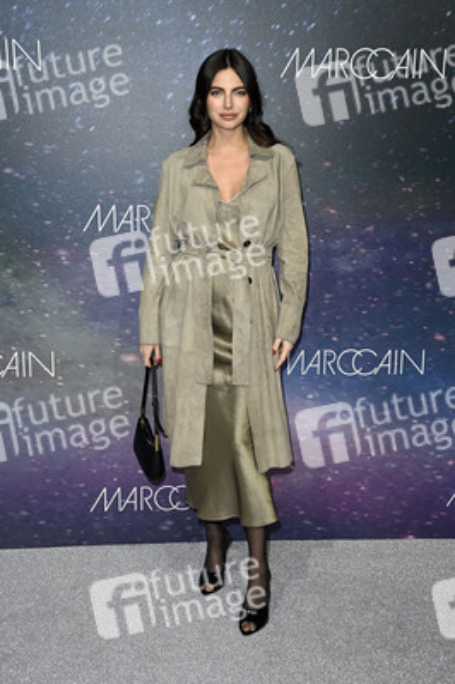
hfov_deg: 30.5
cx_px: 228
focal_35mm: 44
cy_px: 342
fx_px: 836
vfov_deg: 44.5
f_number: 5.6
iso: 800
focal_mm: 44
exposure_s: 1/200
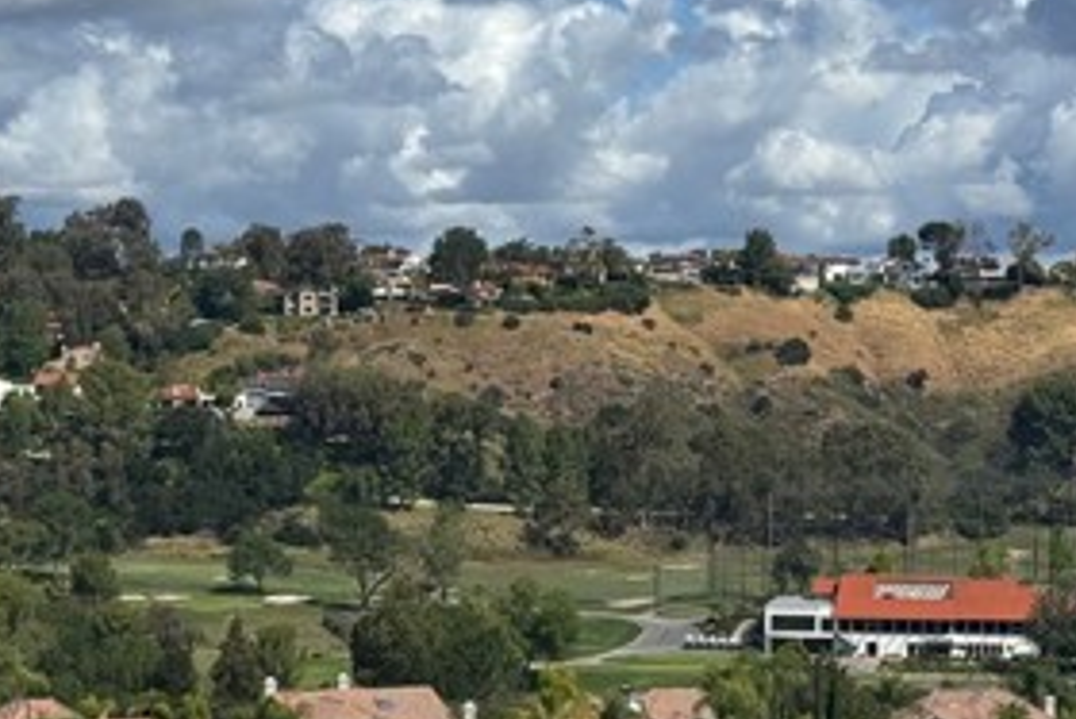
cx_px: 442
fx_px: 3409
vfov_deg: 12.0
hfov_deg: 17.9
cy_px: 492
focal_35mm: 114
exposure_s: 1/7092
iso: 64
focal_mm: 6.76
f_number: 1.78
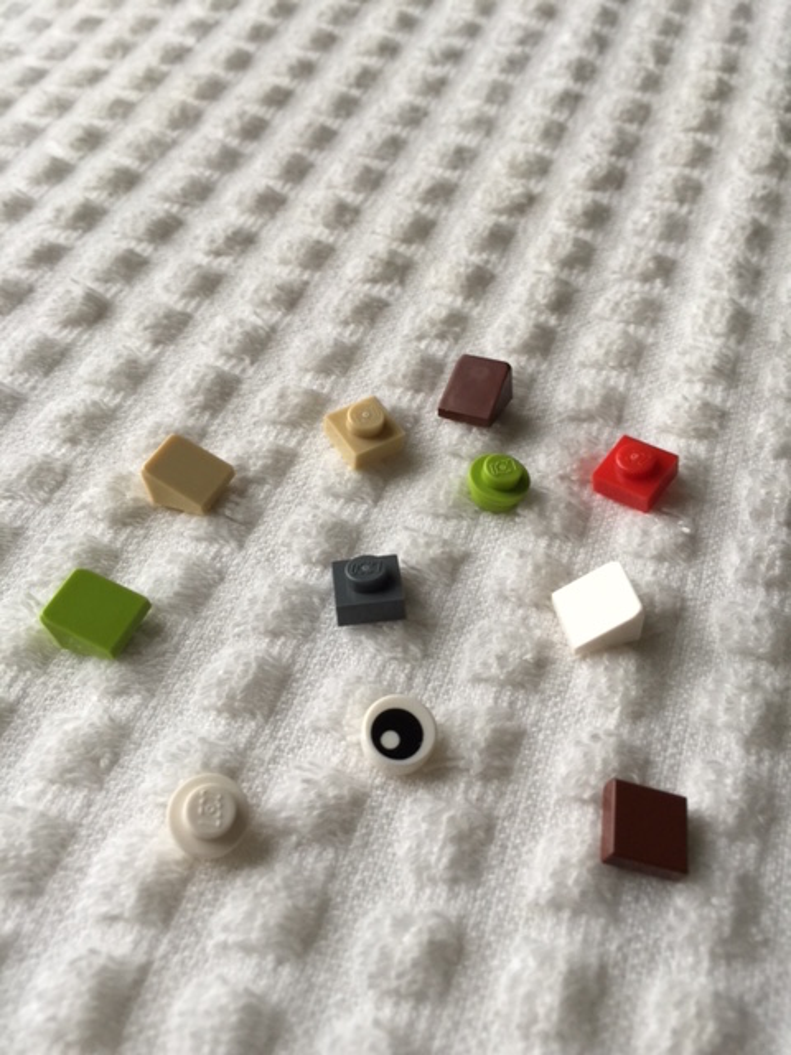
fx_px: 884
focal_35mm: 29
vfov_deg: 61.7
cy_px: 528
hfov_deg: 48.2
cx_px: 396
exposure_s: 1/30
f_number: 2.2
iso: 40
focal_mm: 4.15
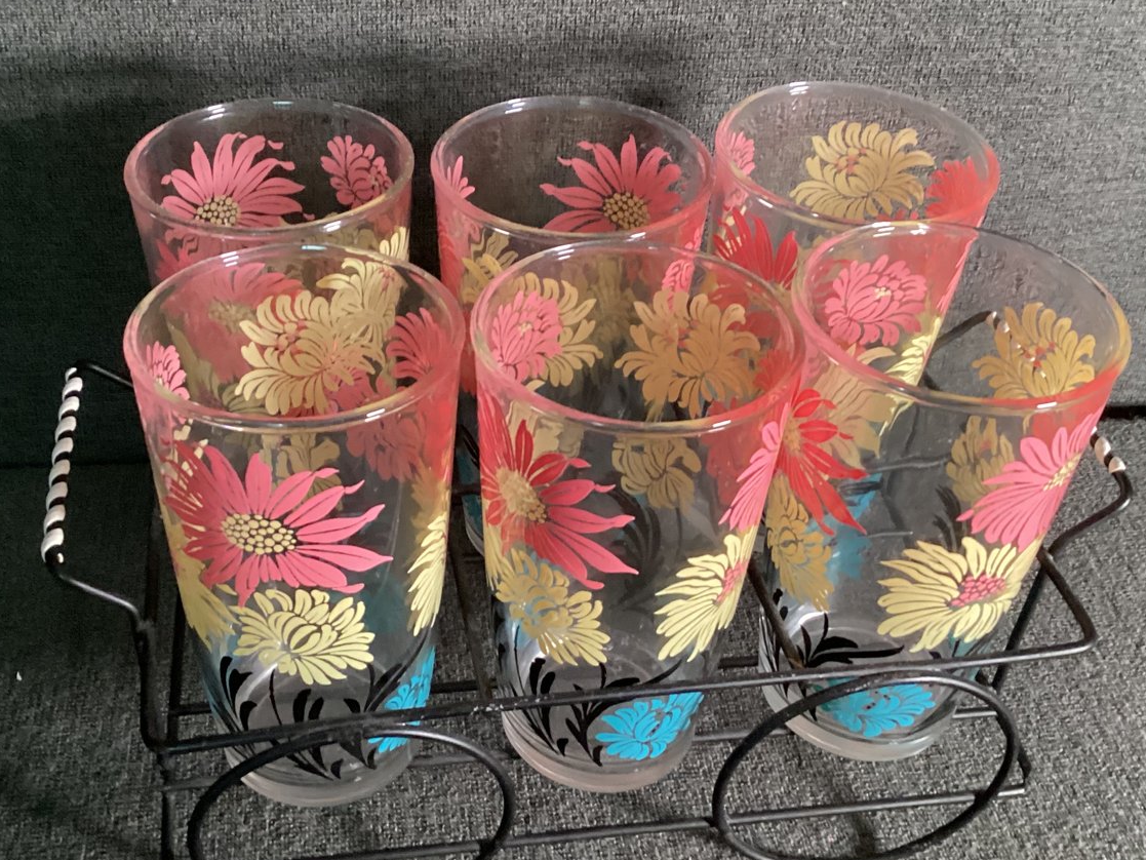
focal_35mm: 42
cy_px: 415
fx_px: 1391
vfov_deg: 34.4
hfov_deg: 44.7
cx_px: 493
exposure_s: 1/40
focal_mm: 3.3
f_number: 2.4
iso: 400
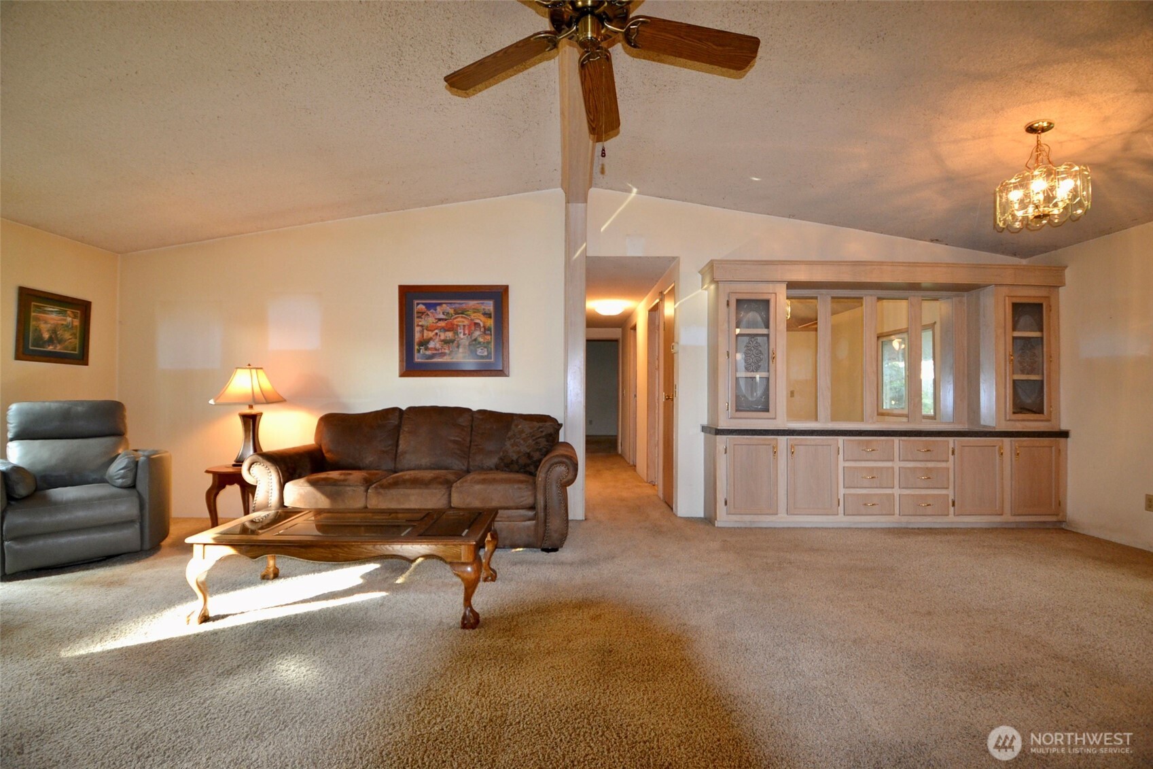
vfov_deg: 77.3
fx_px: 480
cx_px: 576
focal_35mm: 15
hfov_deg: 100.4
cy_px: 384
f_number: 3.5
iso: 640
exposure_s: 1/60
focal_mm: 10
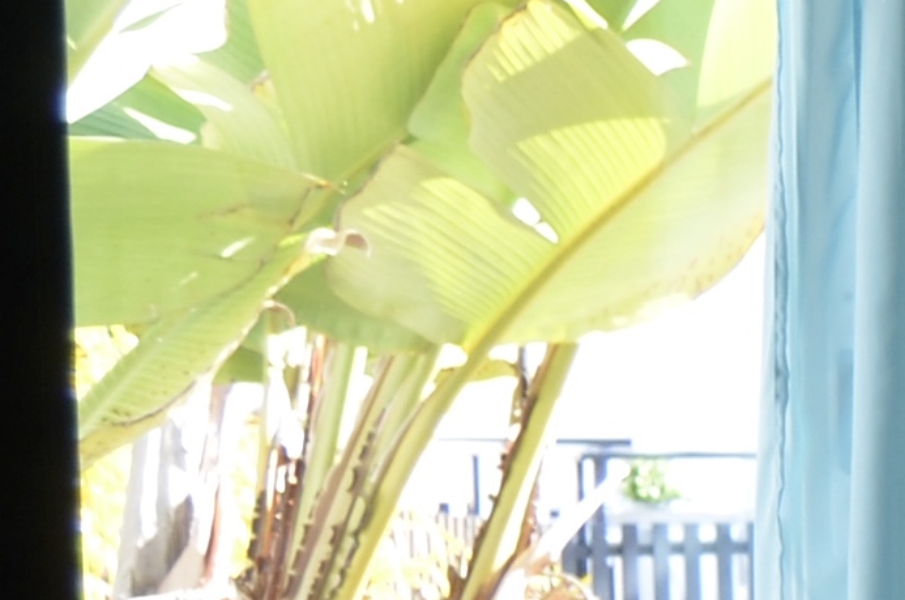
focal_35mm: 192
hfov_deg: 9.2
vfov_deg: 7.0
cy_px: 963
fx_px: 4817
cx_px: 2419
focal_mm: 18
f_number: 3.5
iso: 200
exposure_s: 1/160
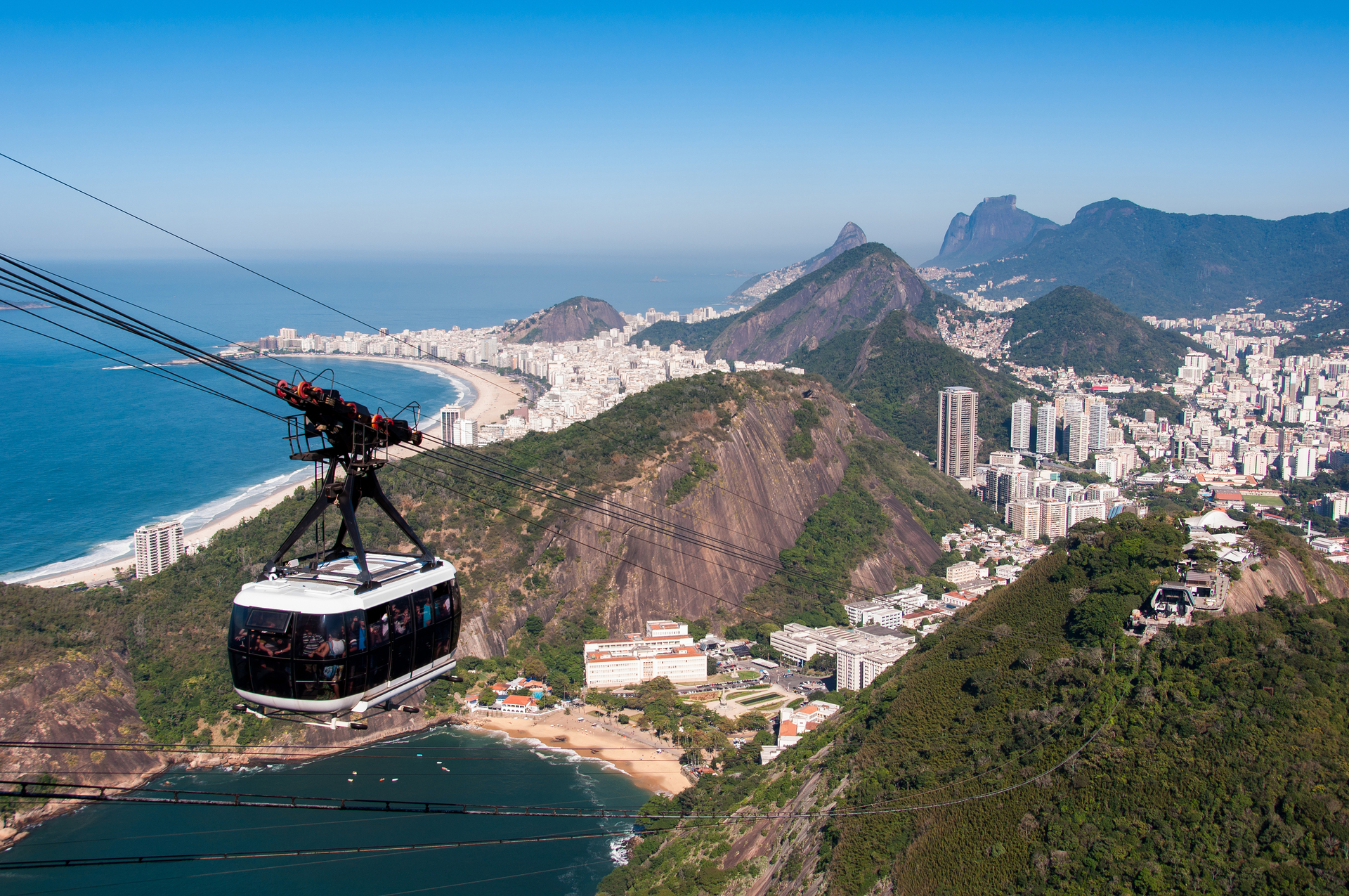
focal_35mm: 36
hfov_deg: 53.2
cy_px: 448
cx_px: 674
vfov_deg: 36.8
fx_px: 1347
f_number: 8
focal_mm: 24
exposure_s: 1/250
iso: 100
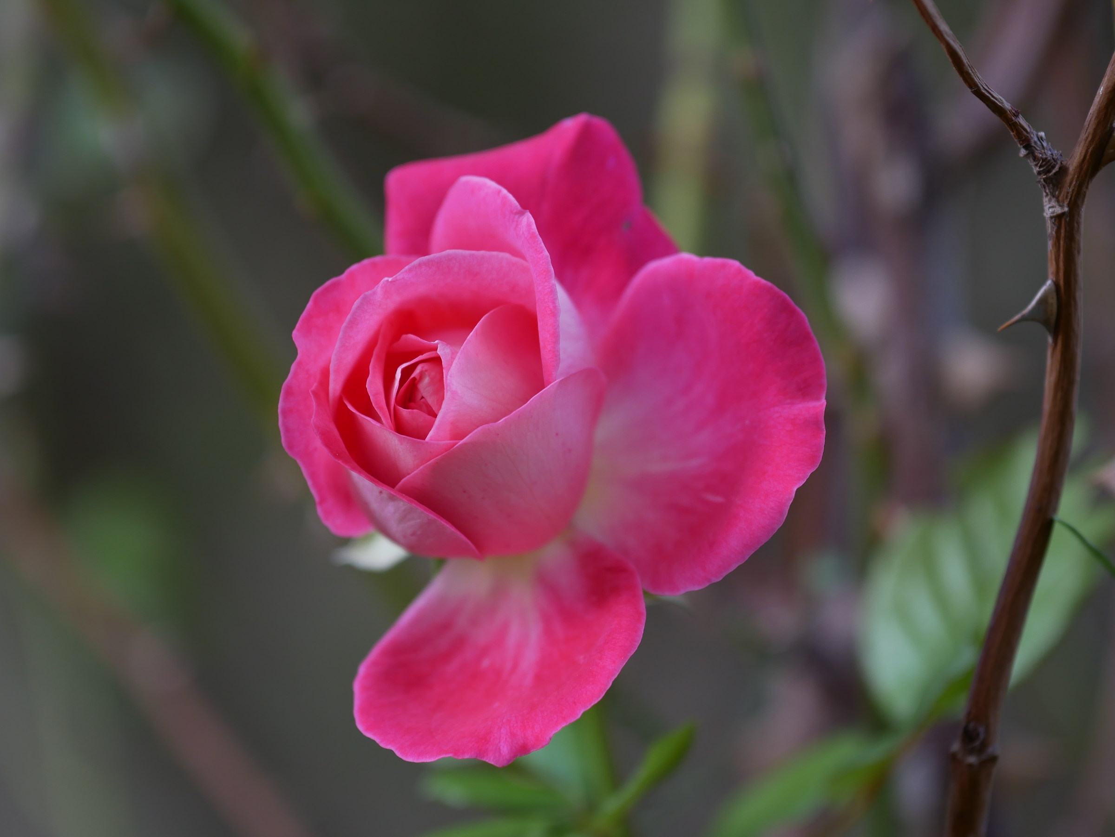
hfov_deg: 16.4
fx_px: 3867
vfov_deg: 12.4
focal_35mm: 120
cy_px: 418
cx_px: 558
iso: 200
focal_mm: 60
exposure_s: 1/125
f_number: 2.8
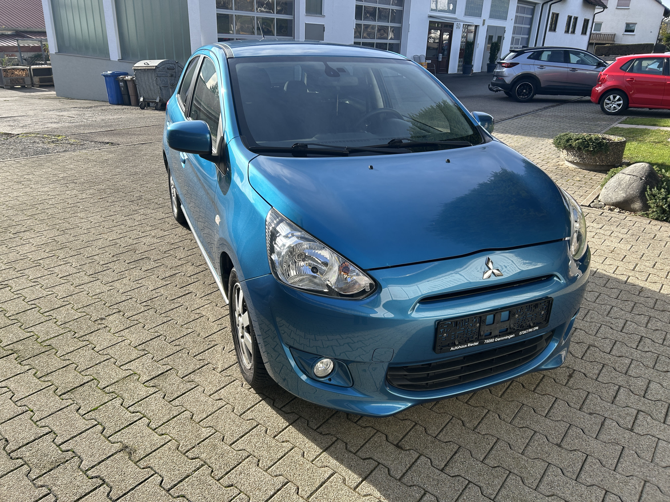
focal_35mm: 26
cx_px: 335
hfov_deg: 67.3
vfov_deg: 53.1
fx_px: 503
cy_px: 251
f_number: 1.5
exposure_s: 1/1395
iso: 50
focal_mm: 5.7
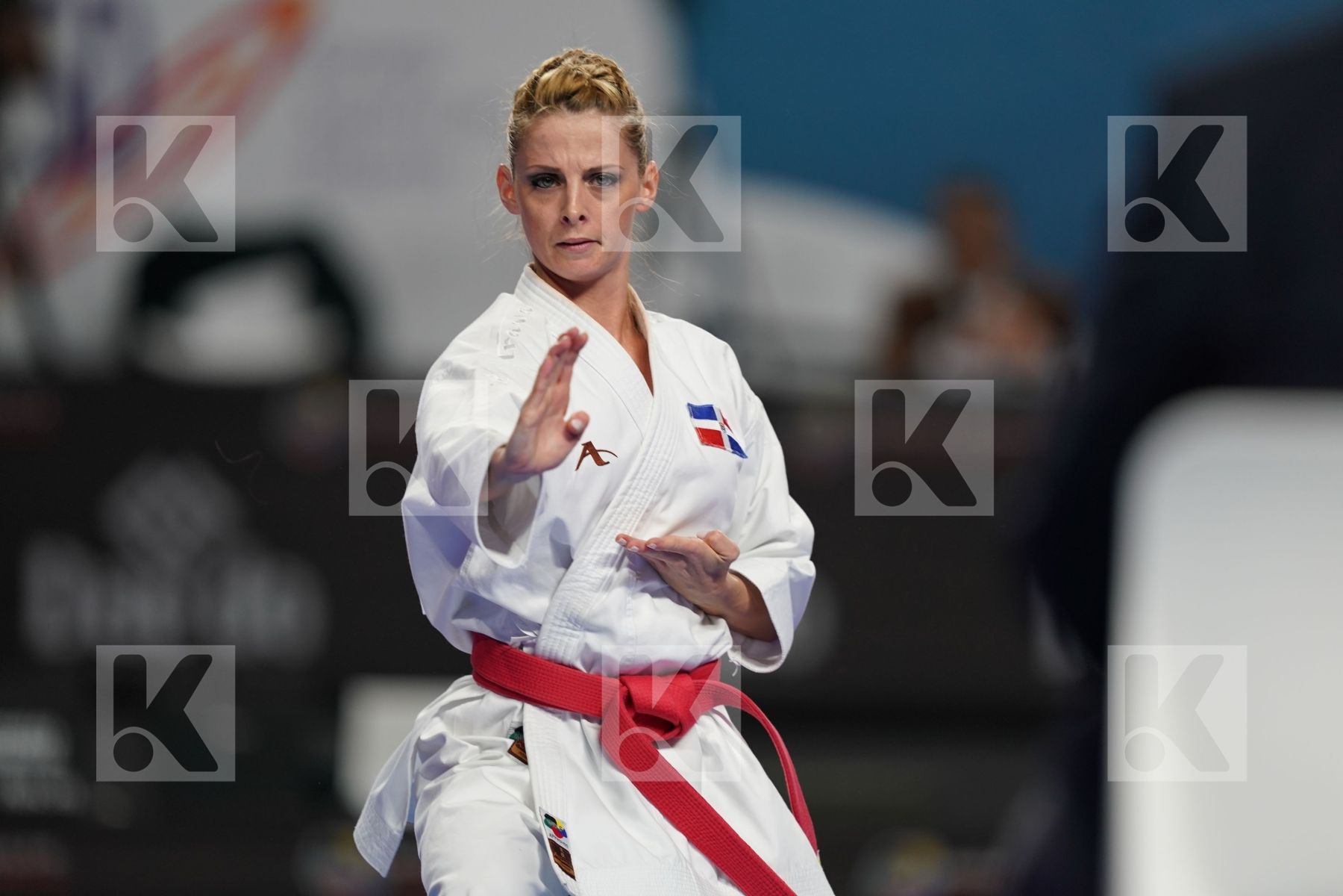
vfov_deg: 3.4
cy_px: 448
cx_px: 672
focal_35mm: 400
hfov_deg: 5.2
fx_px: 14921
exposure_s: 1/500
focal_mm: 400
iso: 800
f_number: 2.8
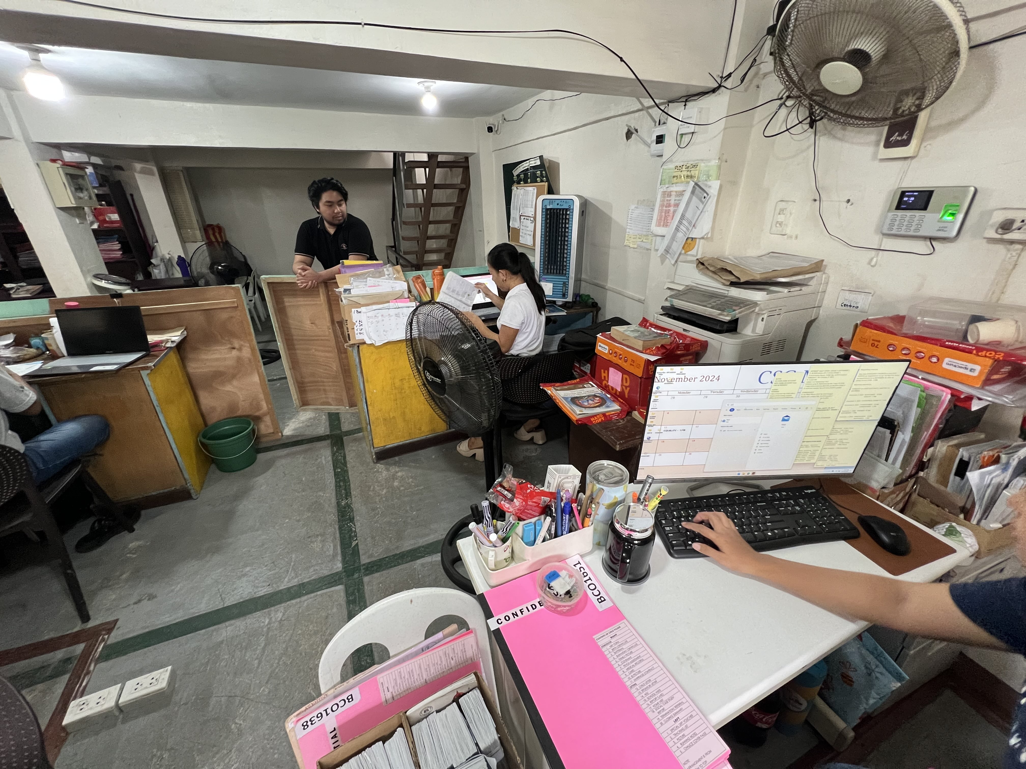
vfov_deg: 89.9
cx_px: 513
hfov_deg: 106.2
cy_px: 384
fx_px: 385
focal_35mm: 13
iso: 320
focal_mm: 1.57
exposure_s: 1/60
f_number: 1.8
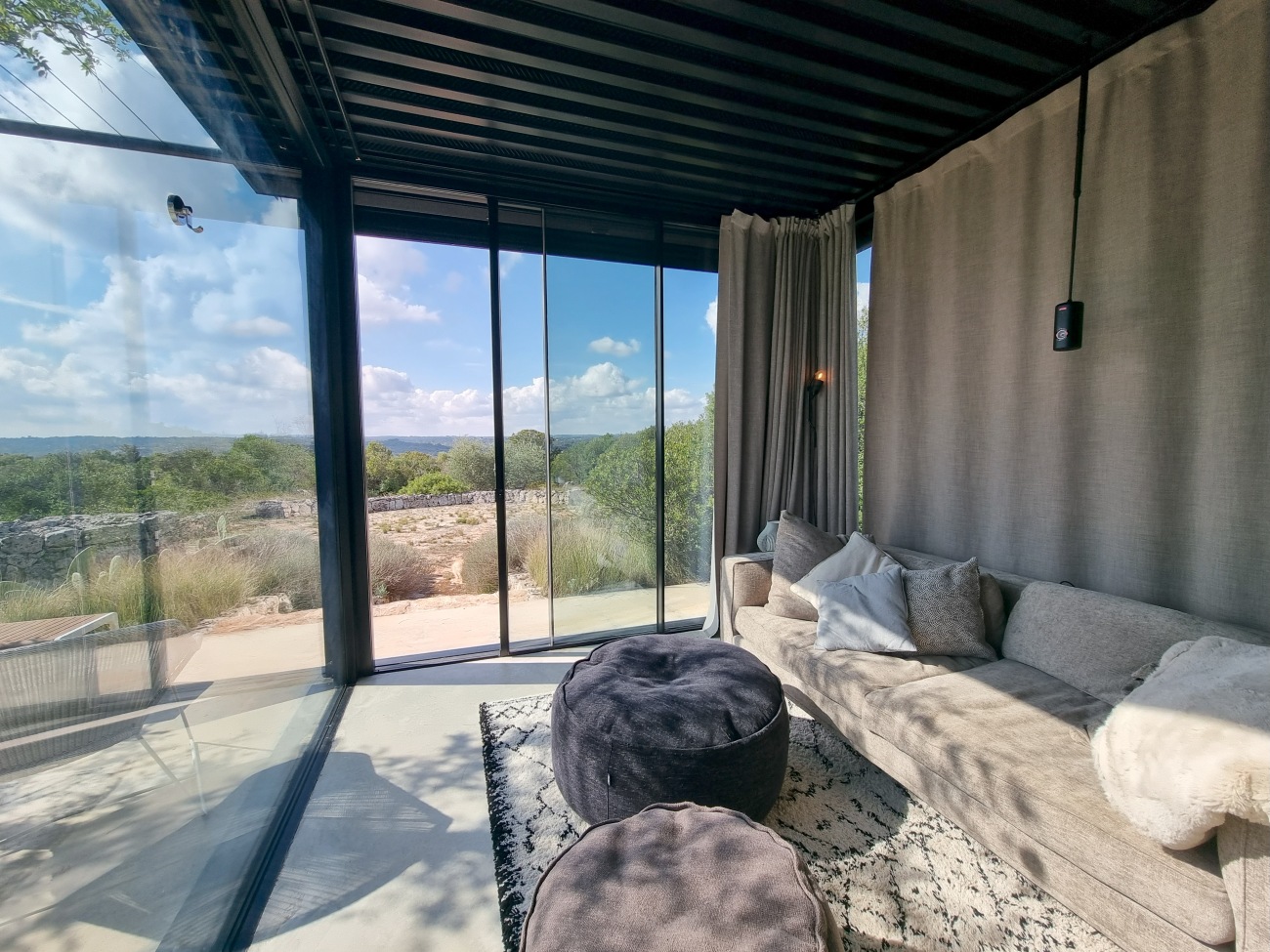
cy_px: 476
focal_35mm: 13
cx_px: 635
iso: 50
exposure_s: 1/1048
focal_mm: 2.2
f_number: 2.2
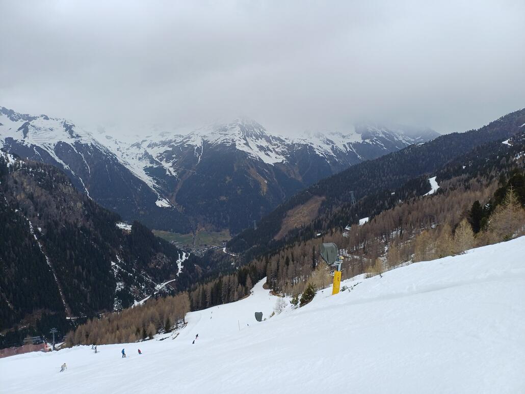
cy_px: 197
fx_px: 379
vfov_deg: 54.9
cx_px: 262
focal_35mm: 25
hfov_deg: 69.4
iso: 50
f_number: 1.8
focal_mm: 4.65
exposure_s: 1/1178
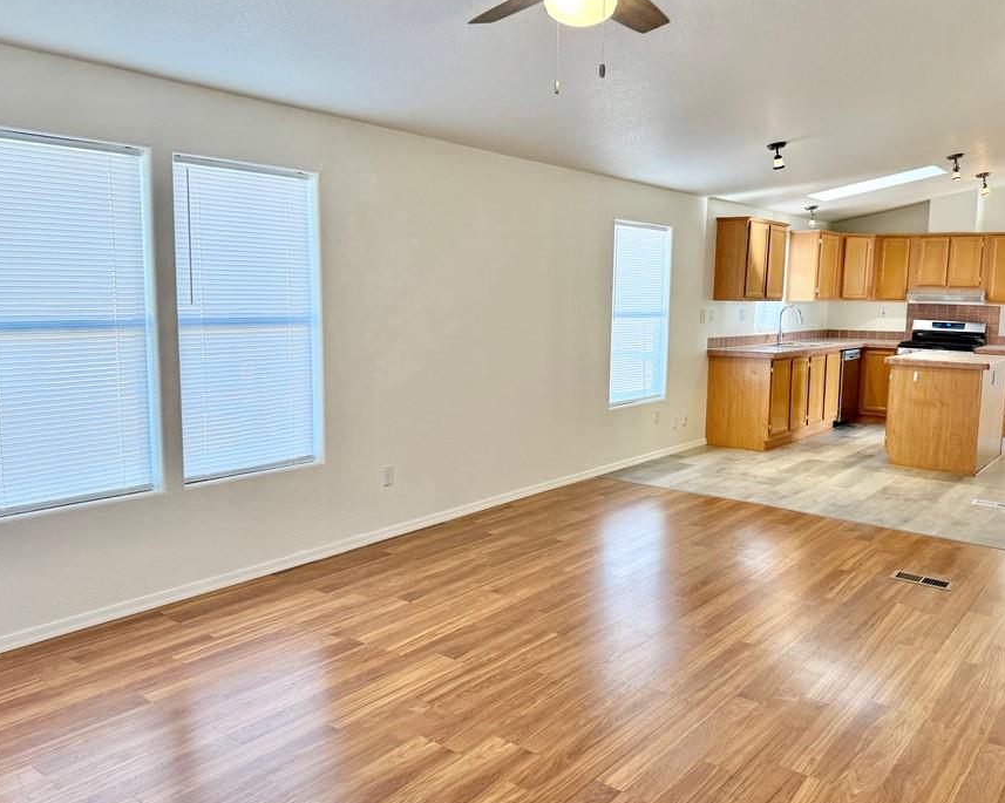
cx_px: 557
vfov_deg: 51.5
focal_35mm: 28
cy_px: 399
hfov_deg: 62.1
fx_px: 833
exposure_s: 1/120
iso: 125
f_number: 1.78
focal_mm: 6.76
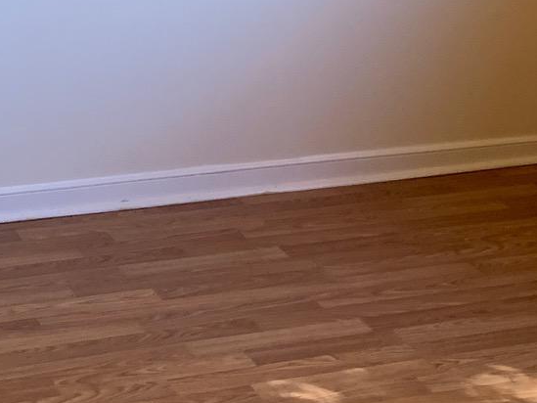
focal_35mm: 97
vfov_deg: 15.1
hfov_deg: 20.1
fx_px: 1505
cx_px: 167
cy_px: 53
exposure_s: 1/60
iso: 200
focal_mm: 4.25
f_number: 1.8
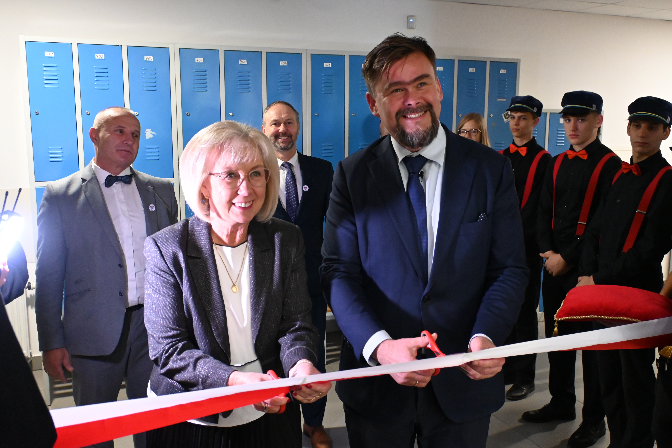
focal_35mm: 35
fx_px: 649
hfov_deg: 54.7
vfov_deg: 38.1
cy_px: 227
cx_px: 343
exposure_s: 1/60
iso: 4500
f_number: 4
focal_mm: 22.5
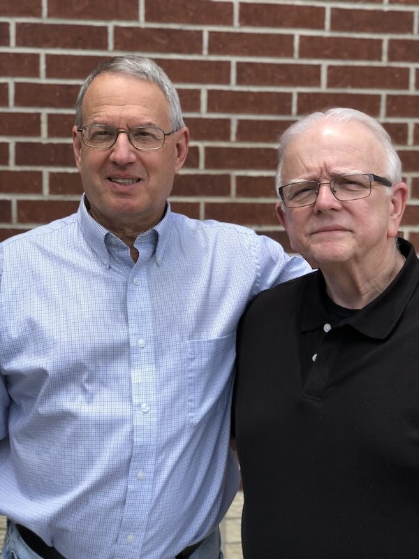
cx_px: 210
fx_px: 839
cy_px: 280
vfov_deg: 36.8
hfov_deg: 28.0
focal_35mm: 52
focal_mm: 6
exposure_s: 1/273
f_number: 2.4
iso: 16
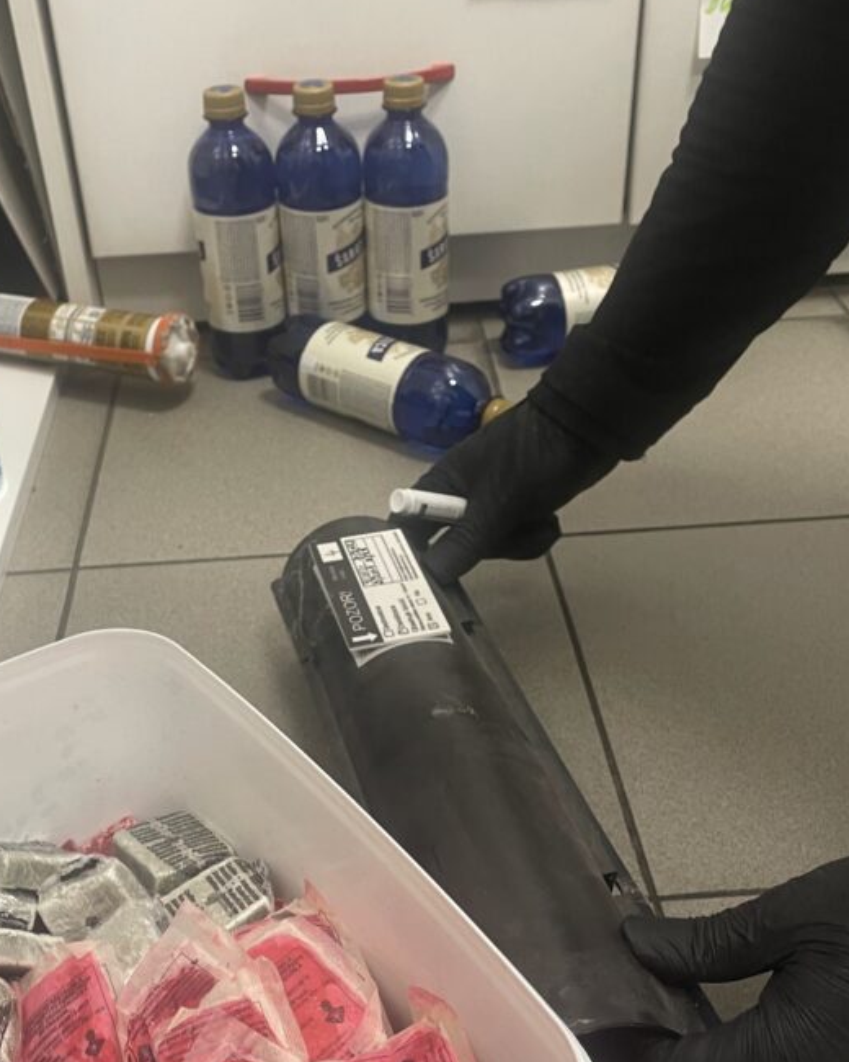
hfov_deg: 37.2
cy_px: 636
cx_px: 343
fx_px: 1256
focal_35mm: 40
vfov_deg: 45.6
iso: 100
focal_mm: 4.2
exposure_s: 1/50
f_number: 1.6
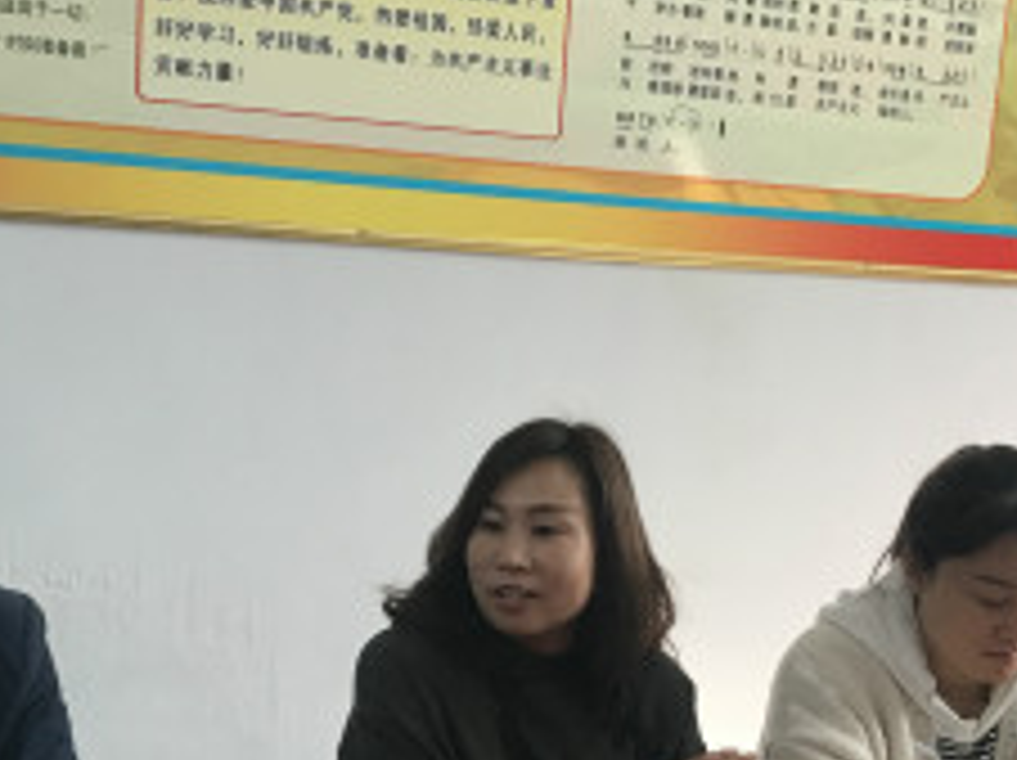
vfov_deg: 23.1
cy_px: 650
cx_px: 540
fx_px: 1820
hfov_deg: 31.2
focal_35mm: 62
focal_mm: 3.99
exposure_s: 1/33
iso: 32
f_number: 1.8
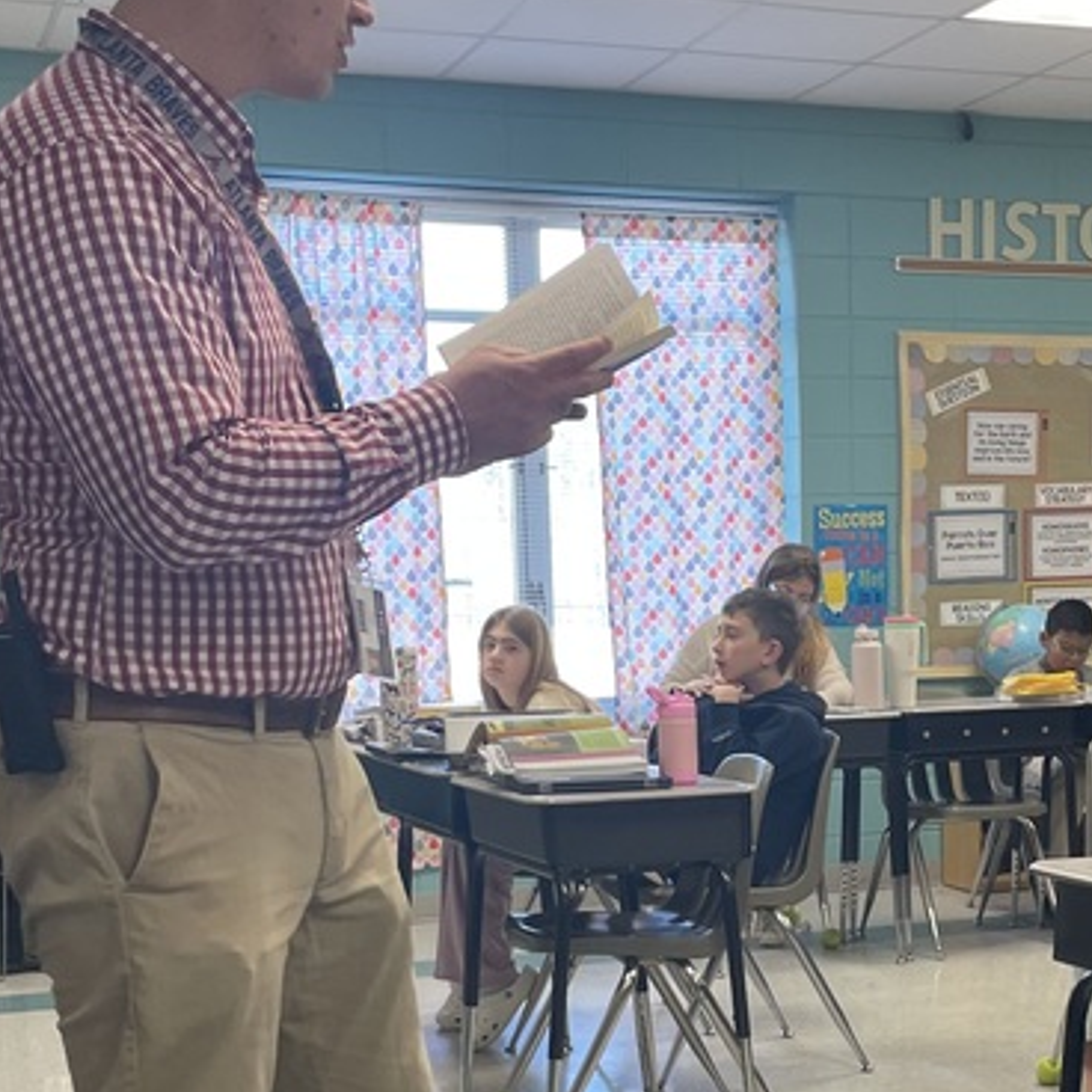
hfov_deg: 26.7
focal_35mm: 64
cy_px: 932
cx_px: 736
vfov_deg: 26.2
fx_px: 2284
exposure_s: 1/75
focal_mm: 4.2
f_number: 1.6
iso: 100
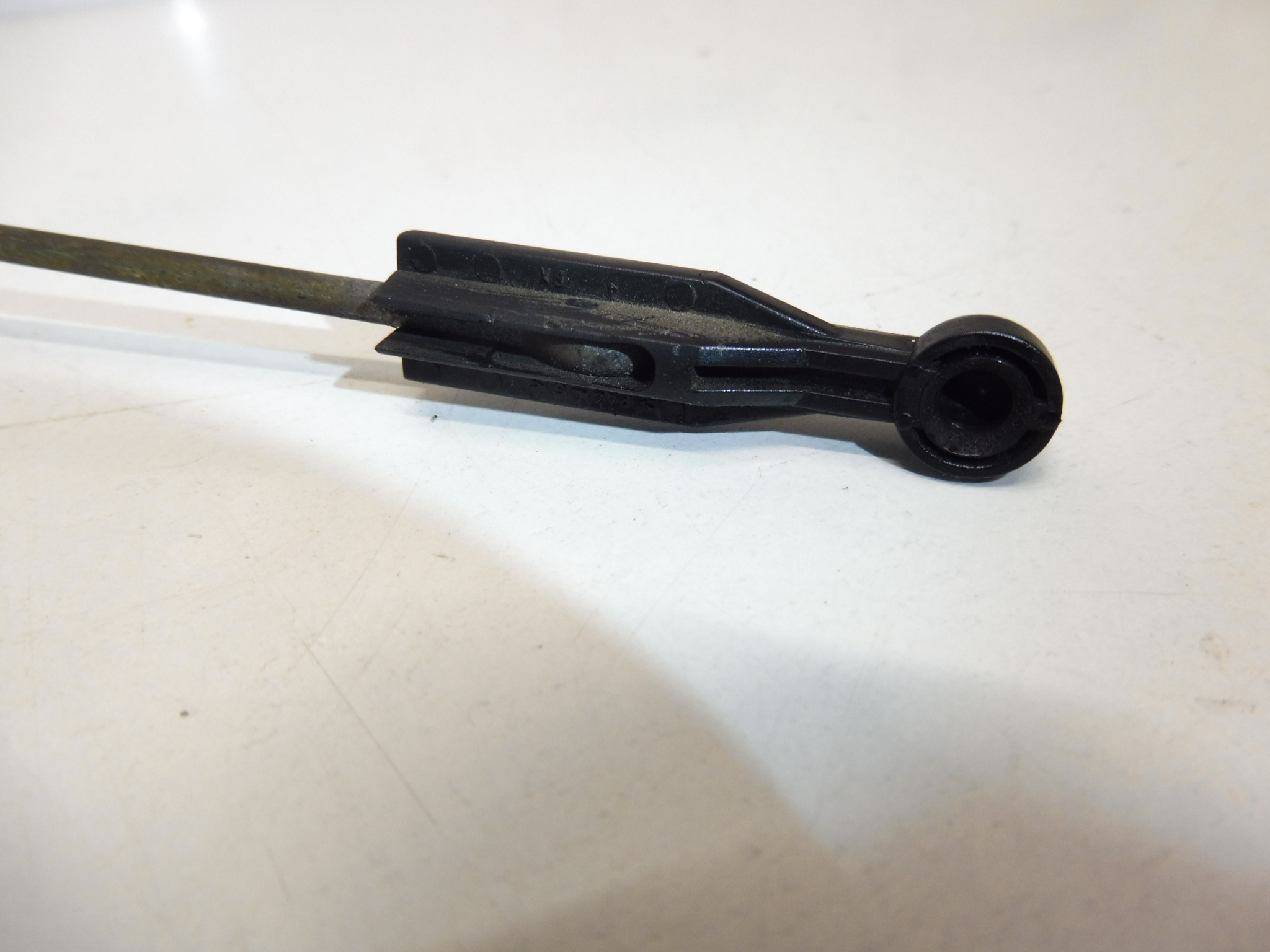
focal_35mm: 24
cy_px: 476
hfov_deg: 71.6
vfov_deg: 56.8
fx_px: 881
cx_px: 635
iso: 200
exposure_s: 1/125
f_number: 3.5
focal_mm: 4.3
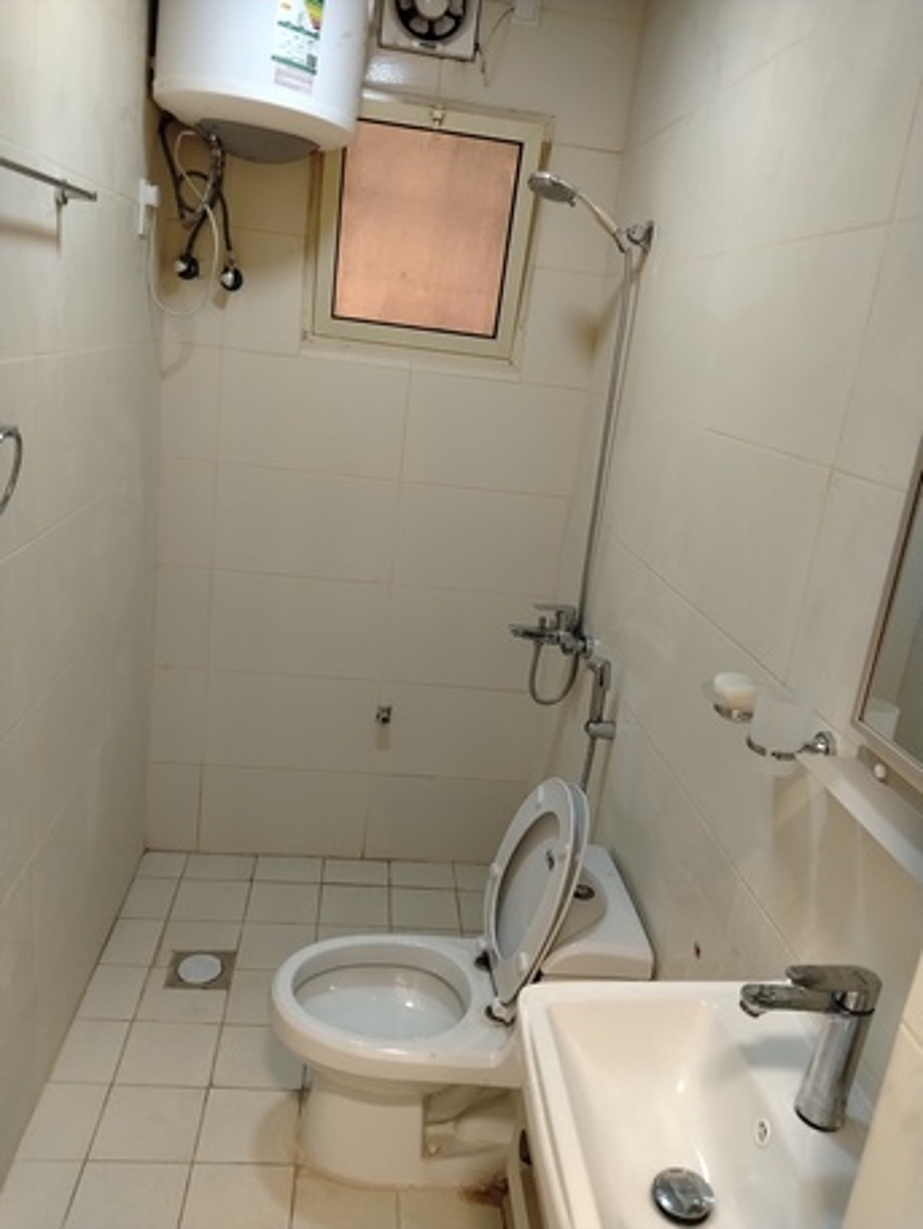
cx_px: 462
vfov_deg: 65.3
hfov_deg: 51.4
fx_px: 959
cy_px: 614
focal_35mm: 27
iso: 1803
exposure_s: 1/120
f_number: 1.8
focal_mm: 4.05
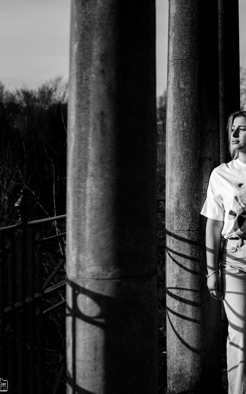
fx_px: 579
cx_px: 285
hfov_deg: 22.4
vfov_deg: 37.5
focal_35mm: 54
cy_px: 197
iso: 100
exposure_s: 1/5000
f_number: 2
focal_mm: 35
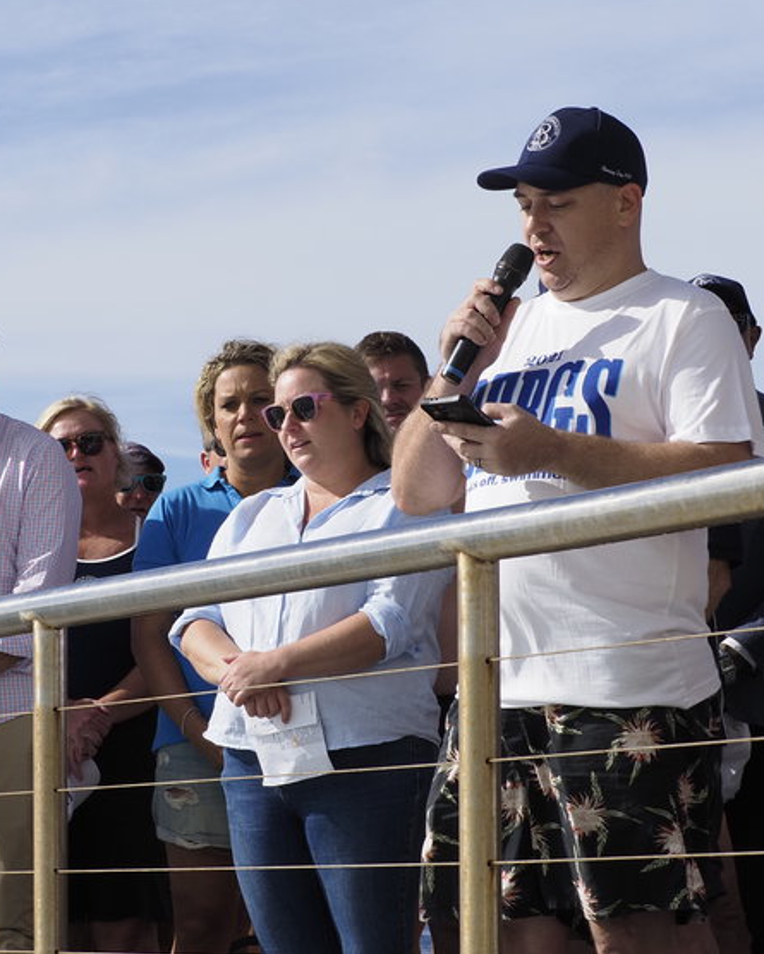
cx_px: 69
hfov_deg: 10.2
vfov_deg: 12.8
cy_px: 458
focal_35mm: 151
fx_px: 4267
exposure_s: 1/320
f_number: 11
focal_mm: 43
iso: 200
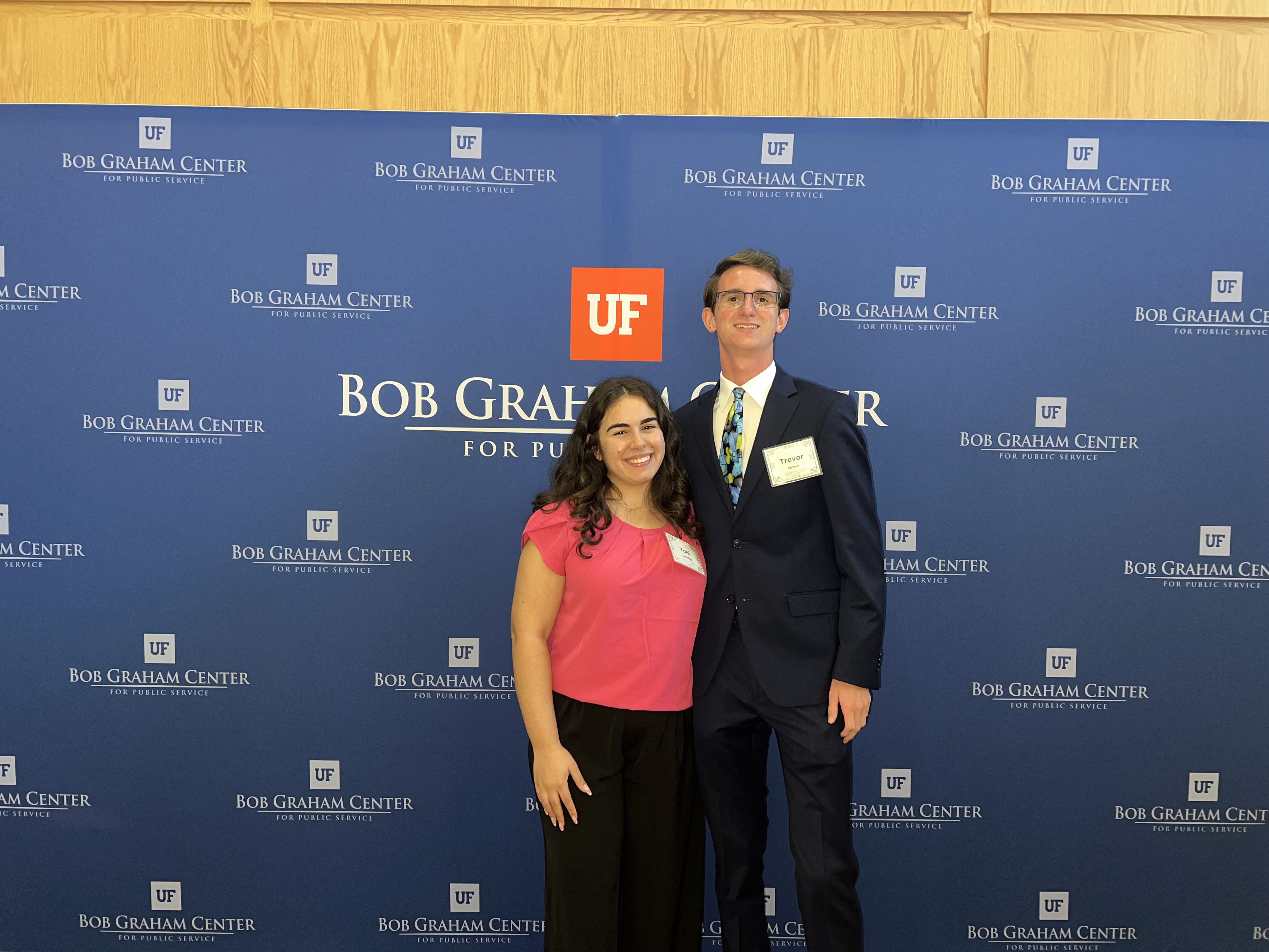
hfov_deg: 67.3
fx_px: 953
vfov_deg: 53.1
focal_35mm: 26
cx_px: 634
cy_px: 476
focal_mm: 5.7
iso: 80
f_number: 1.5
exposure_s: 1/13
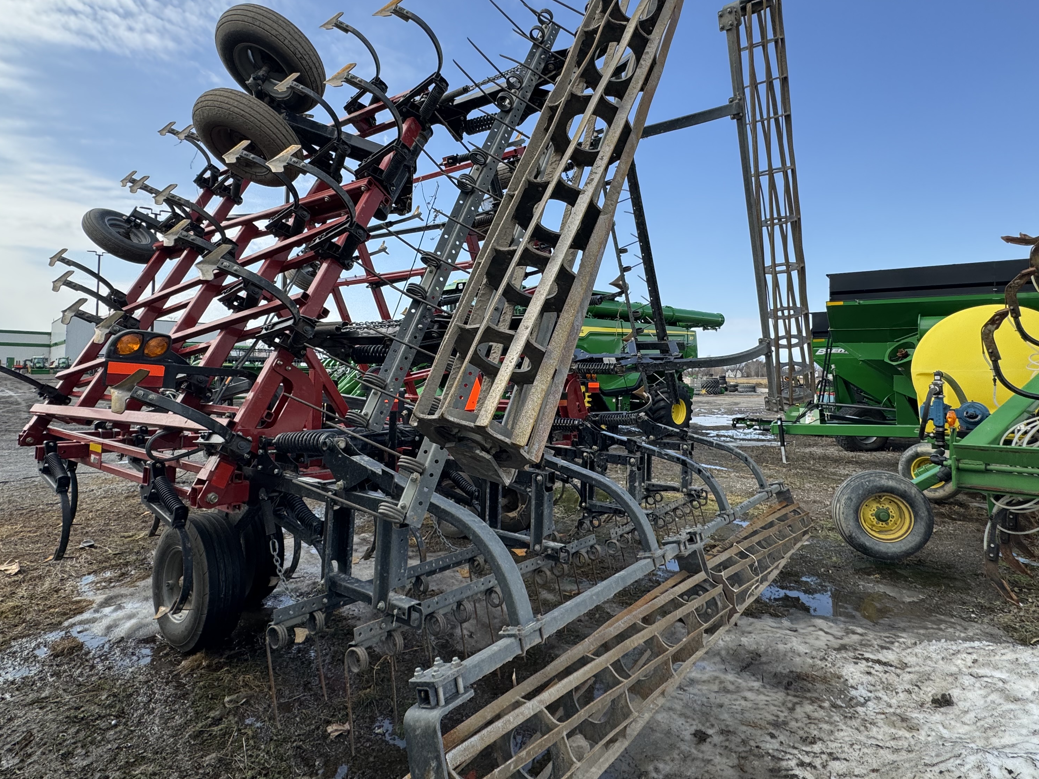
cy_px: 352
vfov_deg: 68.5
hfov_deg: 84.6
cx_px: 506
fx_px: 570
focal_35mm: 19
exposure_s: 1/868
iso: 50
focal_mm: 2.22
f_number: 2.2
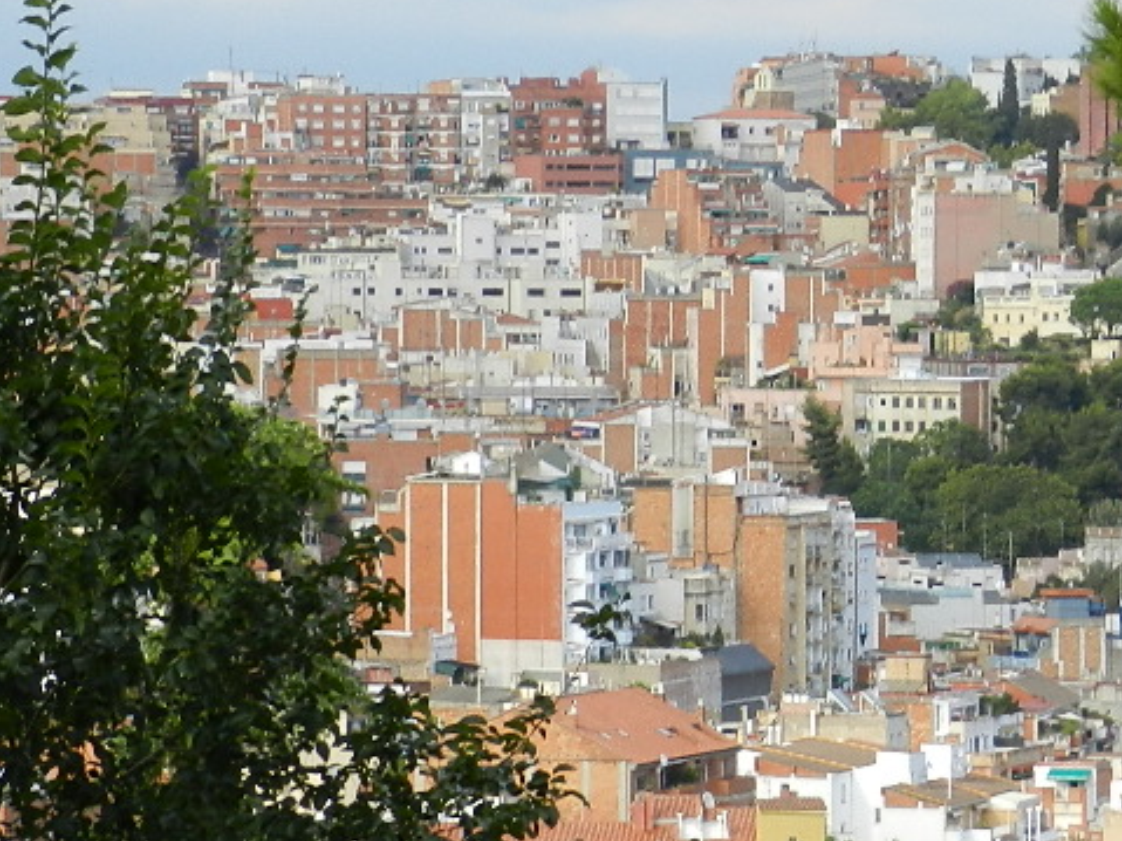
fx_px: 7972
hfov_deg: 8.0
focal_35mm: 246
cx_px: 843
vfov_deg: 6.0
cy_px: 565
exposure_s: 1/400
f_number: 4.8
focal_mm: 20.5
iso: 160
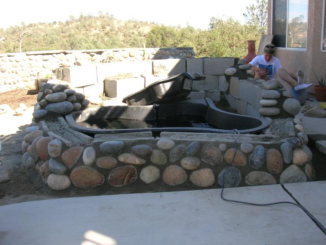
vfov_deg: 40.7
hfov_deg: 52.6
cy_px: 122
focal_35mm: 35
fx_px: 330
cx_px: 163
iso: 71
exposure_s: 1/114
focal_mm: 5.8
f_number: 4.9
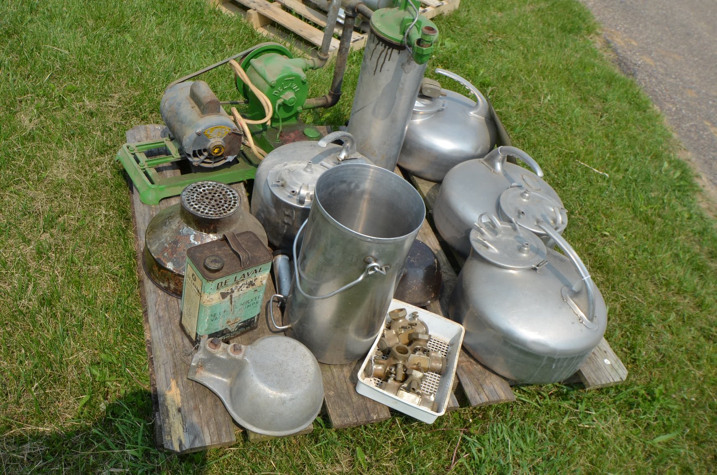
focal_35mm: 33
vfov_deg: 39.8
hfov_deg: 57.3
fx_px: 656
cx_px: 358
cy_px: 238
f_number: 10
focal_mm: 22
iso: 100
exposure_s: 1/200
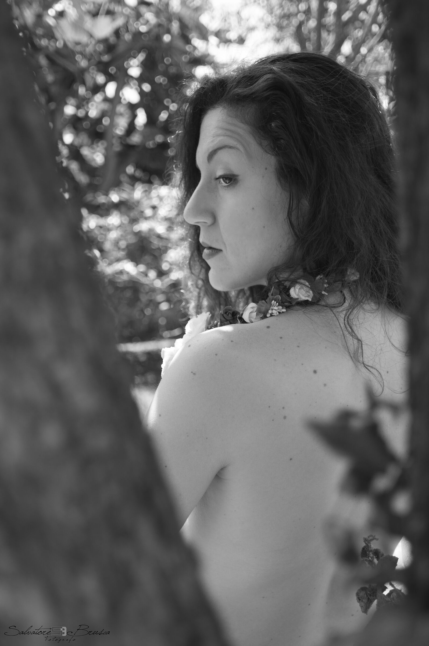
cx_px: 214
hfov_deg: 33.0
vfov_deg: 48.0
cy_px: 323
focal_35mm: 40
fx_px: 725
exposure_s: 1/400
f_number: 2.8
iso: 200
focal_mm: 27
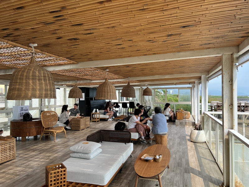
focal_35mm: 26
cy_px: 94
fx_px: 187
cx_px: 124
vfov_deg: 53.1
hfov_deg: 67.3
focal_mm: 5.7
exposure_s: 1/1575
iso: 50
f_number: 1.5
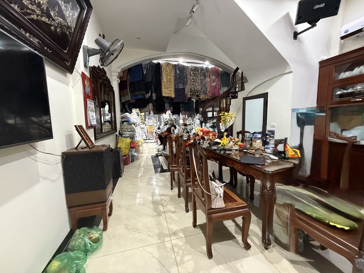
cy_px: 136
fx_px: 147
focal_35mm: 14
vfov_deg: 85.7
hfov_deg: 102.1
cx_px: 182
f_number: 2.2
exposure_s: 1/50
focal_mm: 2.22
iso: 800
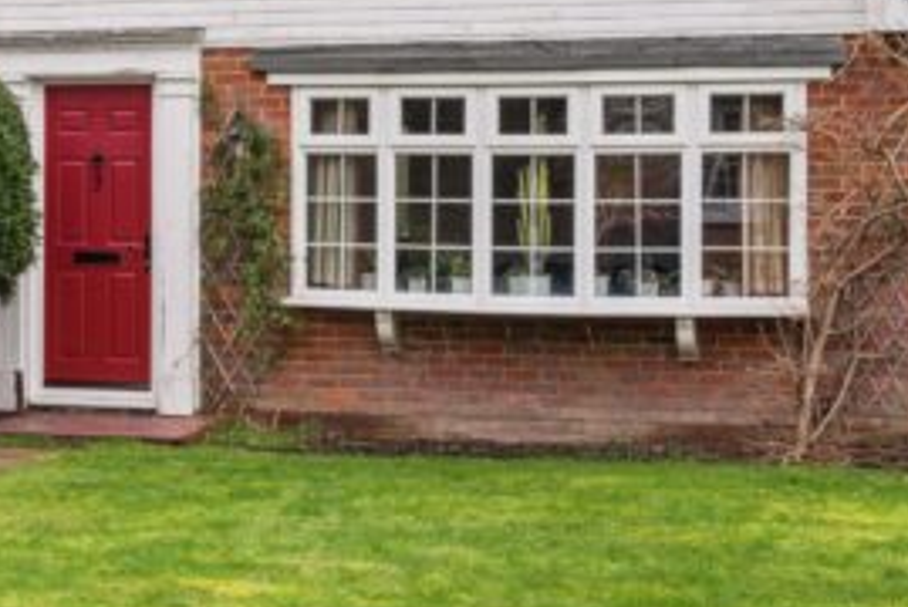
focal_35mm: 100
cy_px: 113
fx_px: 2525
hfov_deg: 19.7
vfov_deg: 13.6
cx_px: -37
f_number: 11
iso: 640
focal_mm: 35
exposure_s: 1/100
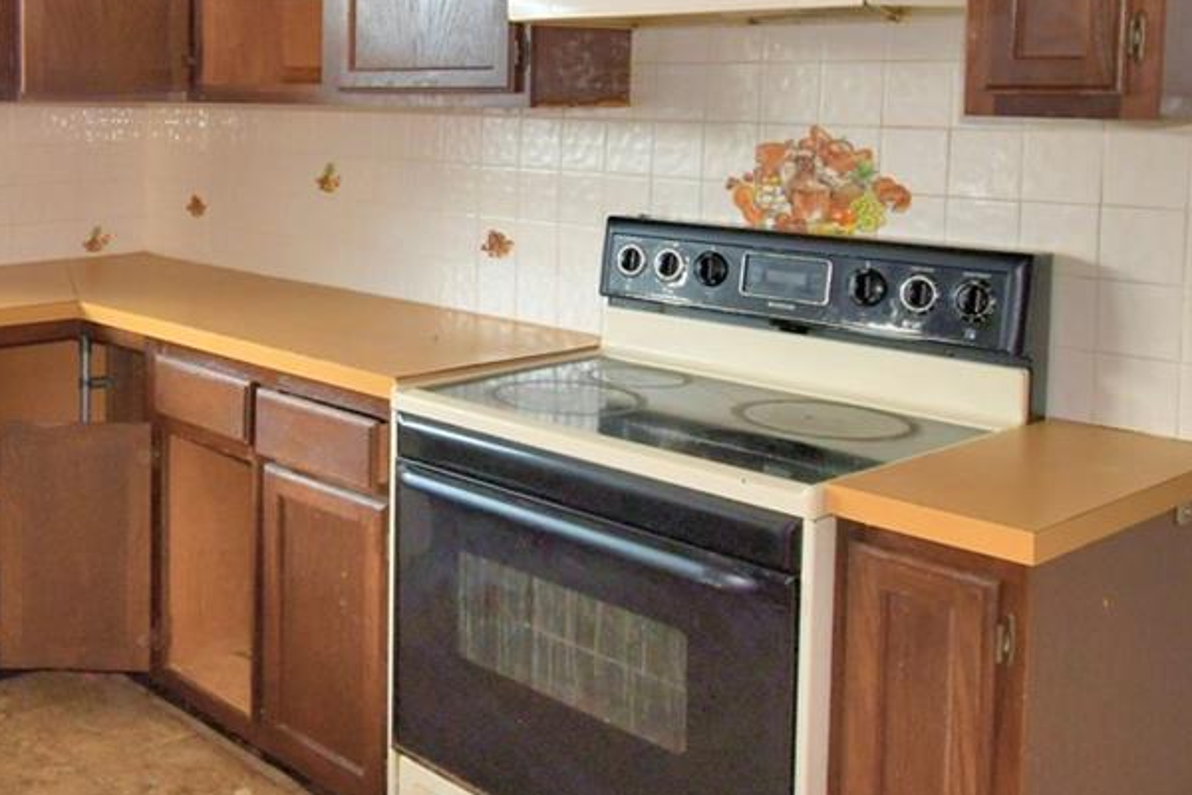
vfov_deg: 32.6
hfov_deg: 45.1
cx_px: 181
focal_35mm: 40
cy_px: 181
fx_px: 1324
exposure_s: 1/30
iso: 280
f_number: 4.5
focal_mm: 10
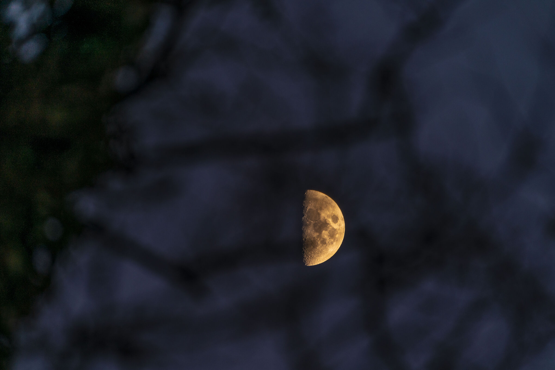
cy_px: 185
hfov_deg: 3.7
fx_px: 8633
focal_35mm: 560
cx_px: 278
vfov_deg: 2.5
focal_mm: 560
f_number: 8
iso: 400
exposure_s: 1/100
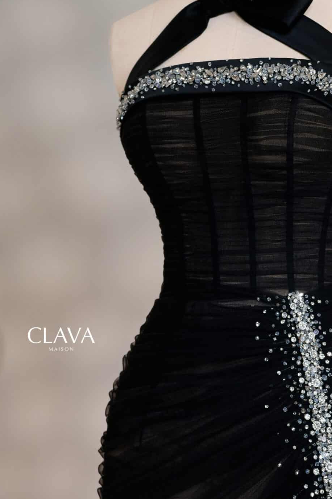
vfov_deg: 21.8
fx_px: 1288
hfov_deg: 14.6
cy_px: 364
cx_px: 282
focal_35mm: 93
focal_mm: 50
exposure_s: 1/100
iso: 500
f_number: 5.6
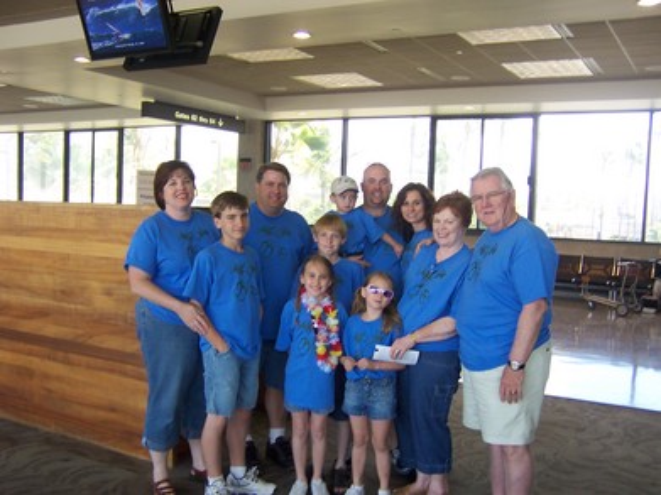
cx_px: 330
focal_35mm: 36
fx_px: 687
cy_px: 248
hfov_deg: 51.4
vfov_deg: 39.6
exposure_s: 1/60
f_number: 2.8
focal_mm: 5.6
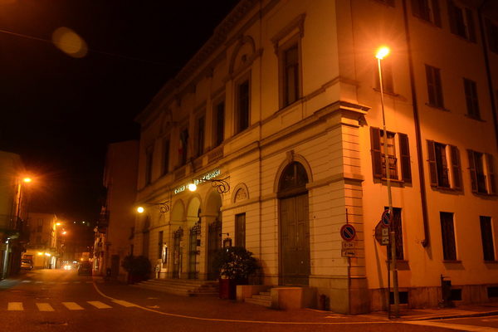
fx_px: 415
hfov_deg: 61.9
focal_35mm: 30
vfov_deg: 43.6
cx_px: 249
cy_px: 166
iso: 1600
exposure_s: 1/25
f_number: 5
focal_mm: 20
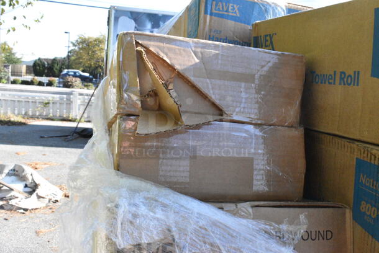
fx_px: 395
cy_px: 126
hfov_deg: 51.2
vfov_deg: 35.6
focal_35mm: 38
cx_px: 190
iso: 6400
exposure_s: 1/1000
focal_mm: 25
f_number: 16
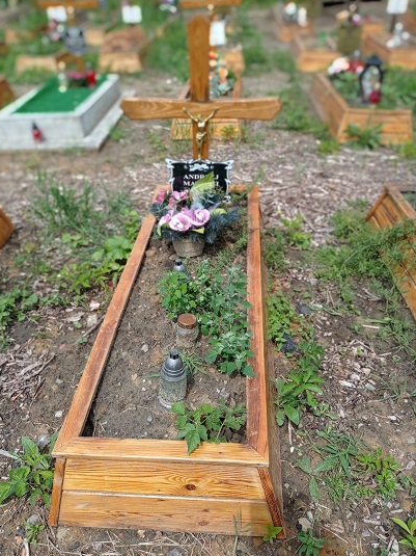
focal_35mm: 30
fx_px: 481
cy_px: 293
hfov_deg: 46.8
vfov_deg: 59.9
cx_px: 199
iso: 101
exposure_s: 1/2457
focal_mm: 4.74
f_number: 1.79
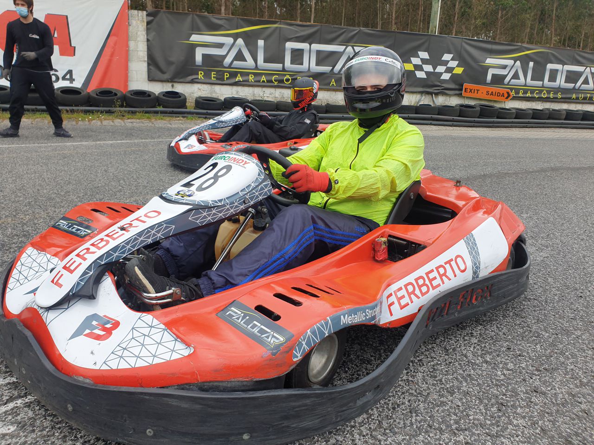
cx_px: 297
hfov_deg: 67.3
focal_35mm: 26
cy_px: 222
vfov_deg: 53.1
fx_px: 446
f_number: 2.4
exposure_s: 1/538
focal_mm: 4.3
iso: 50
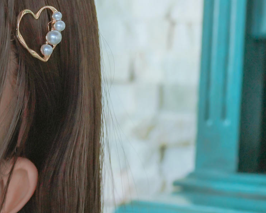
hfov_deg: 10.5
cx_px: -143
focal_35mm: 177
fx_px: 1393
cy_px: 282
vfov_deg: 8.6
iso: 500
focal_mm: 35
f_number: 3.5
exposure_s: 1/50
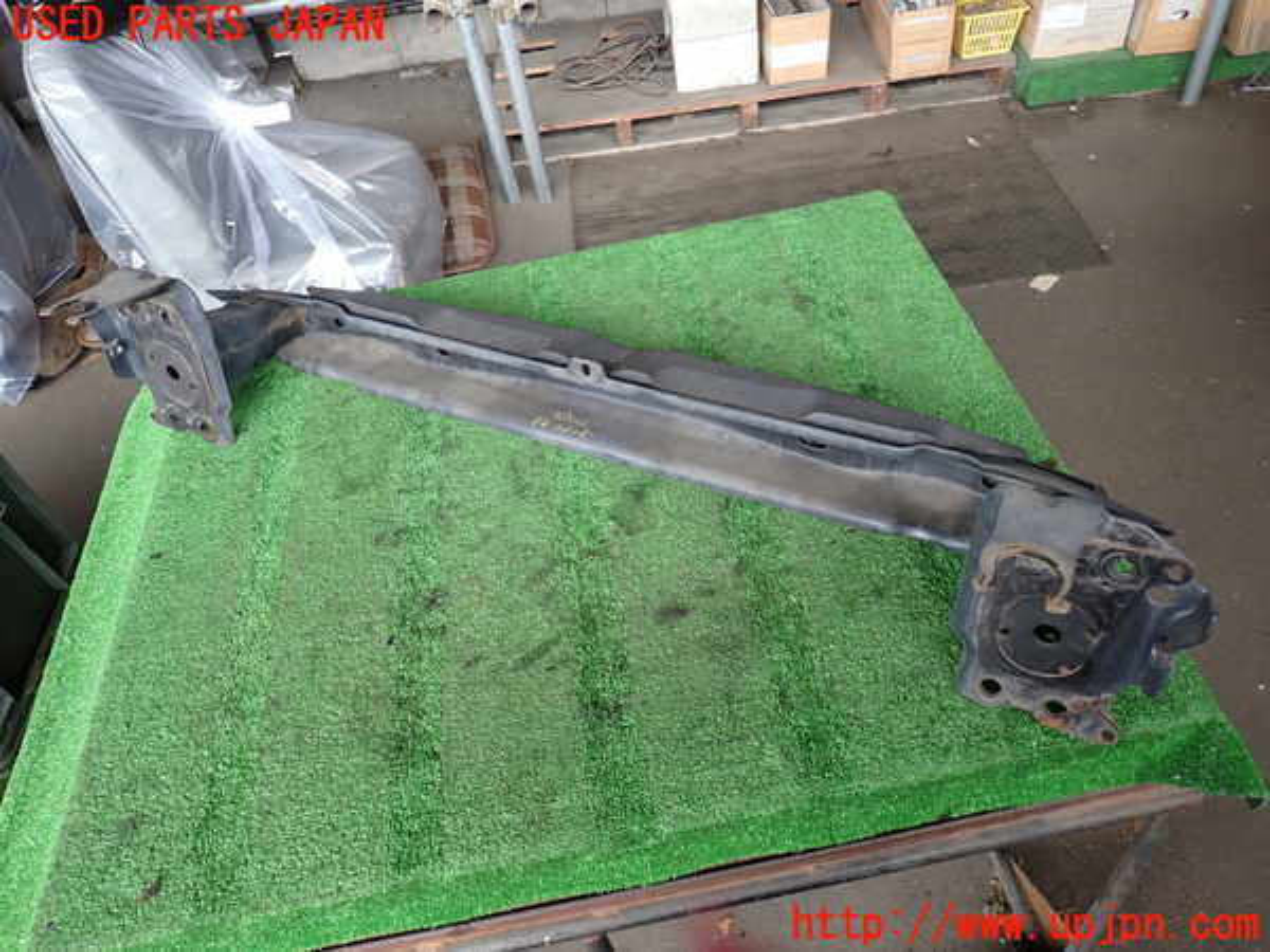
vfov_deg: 54.9
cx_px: 635
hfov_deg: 69.4
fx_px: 917
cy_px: 476
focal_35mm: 25
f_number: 2
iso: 100
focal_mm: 4.5
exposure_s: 1/60
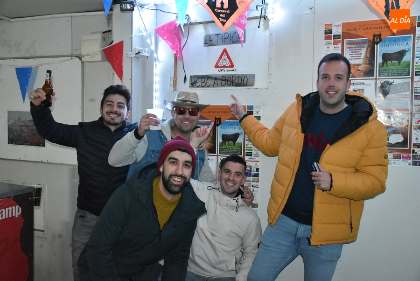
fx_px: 403
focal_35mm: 34
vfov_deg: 38.4
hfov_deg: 55.1
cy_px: 140
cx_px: 210
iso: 5600
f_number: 3.8
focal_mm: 23
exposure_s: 1/60
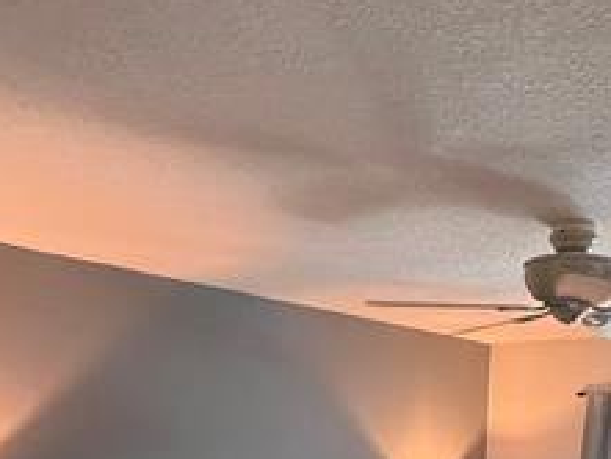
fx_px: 830
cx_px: 348
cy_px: 550
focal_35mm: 47
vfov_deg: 27.3
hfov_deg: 40.3
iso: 400
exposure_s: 1/60
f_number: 1.8
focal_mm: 1.57
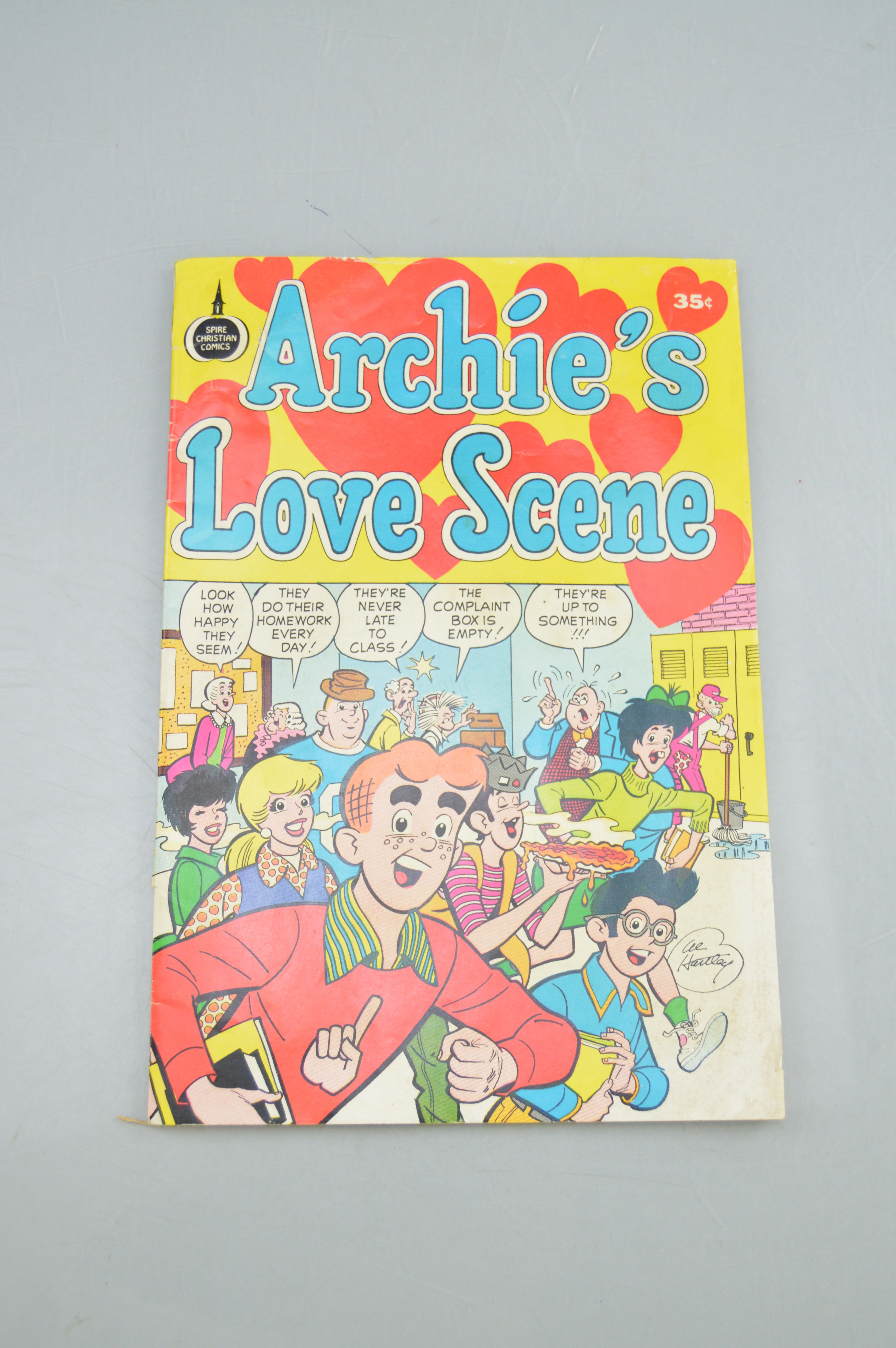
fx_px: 1683
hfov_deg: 29.8
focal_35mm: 45
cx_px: 448
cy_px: 674
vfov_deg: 43.6
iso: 400
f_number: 4.2
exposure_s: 1/125
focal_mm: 30
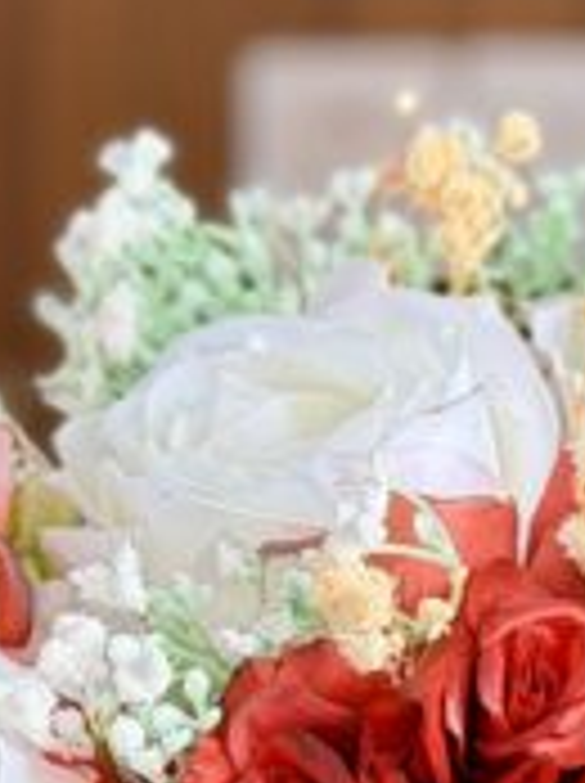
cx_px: 927
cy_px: 1053
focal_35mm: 221
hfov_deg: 6.6
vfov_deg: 8.8
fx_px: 4992
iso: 50
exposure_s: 1/100
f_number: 1.78
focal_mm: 6.76
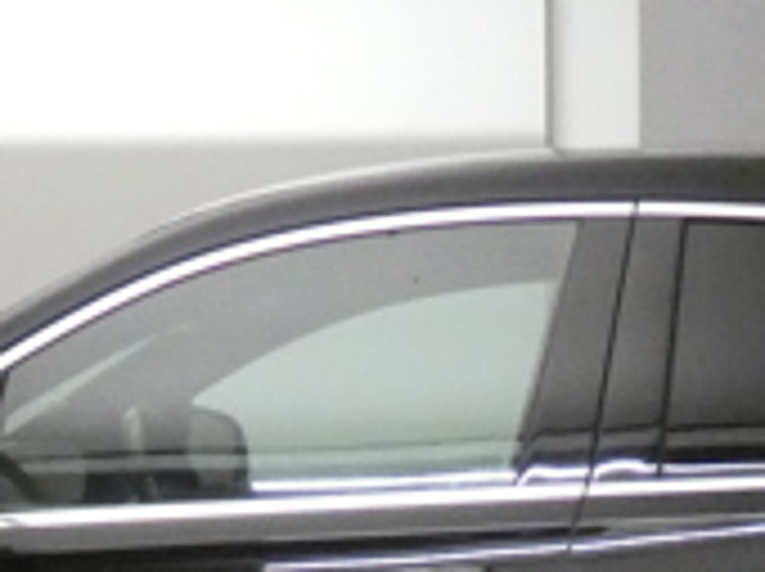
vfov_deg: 7.8
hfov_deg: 10.8
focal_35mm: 184
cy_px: 977
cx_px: 477
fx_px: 4061
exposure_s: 1/80
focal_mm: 7.1
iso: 1600
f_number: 3.6
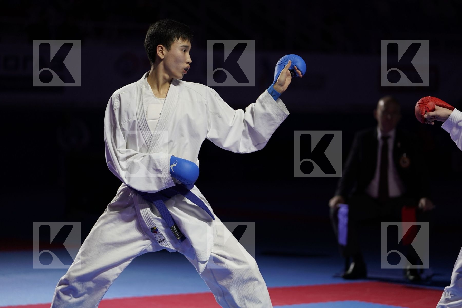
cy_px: 154
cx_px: 231
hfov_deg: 15.1
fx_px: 1745
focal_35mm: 136
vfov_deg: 10.1
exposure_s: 1/1000
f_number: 2.8
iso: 1000
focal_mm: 136
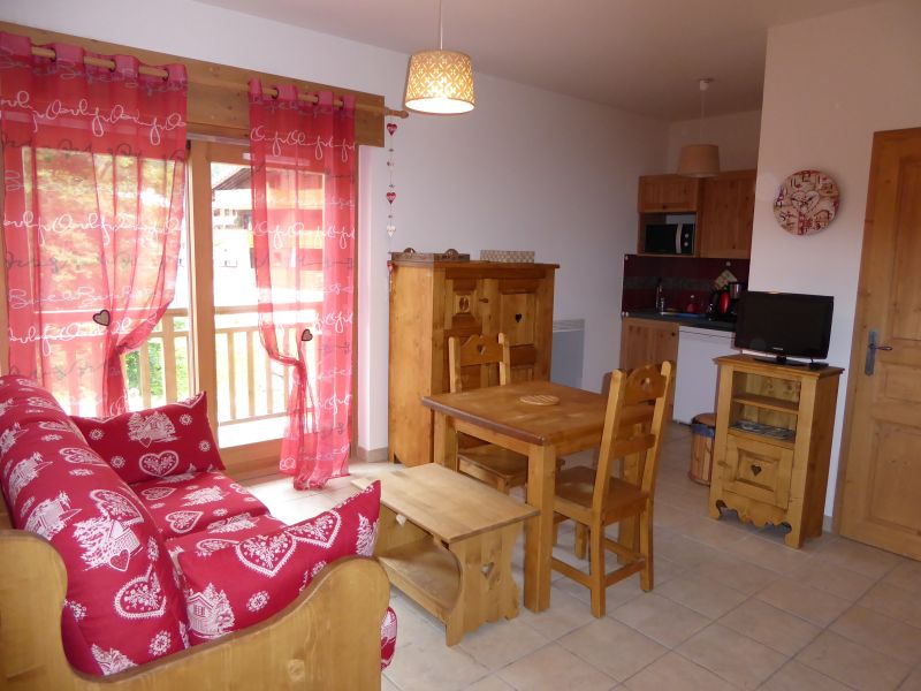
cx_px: 460
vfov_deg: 54.9
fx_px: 665
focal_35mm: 25
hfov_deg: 69.4
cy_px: 346
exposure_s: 1/60
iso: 320
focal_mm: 4.3
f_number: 3.3
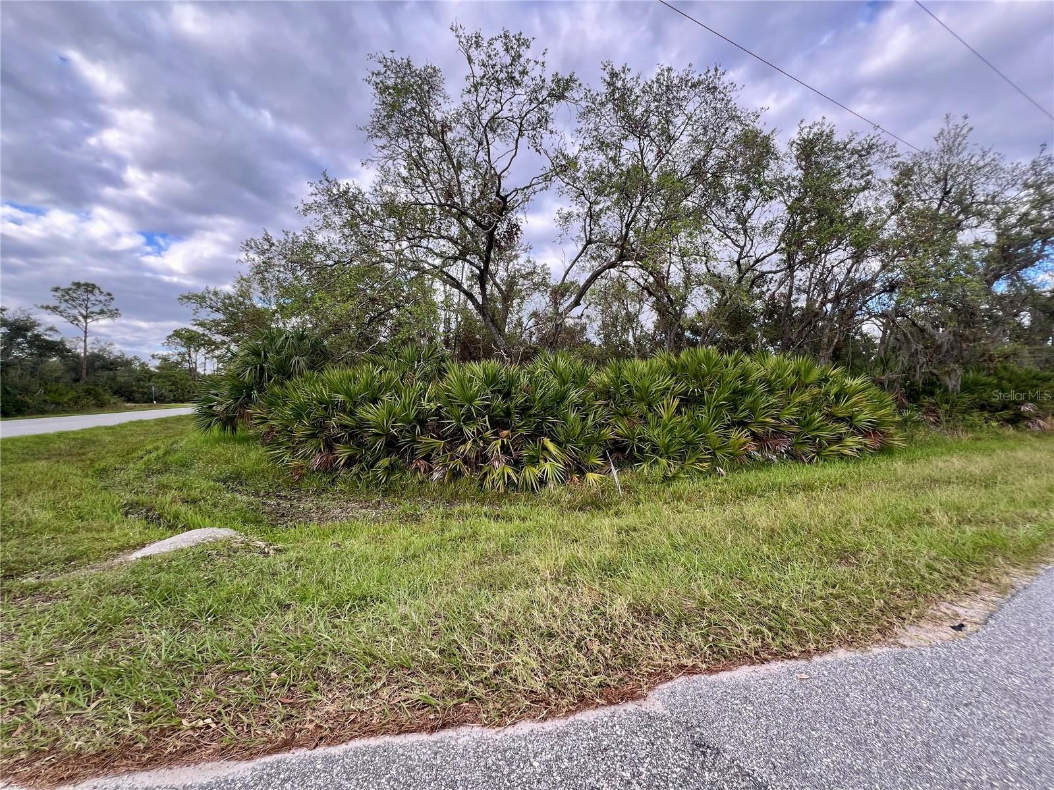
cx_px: 527
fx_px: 396
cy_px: 395
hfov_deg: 106.2
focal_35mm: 13
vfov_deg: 89.9
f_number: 1.8
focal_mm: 1.57
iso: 32
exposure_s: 1/189
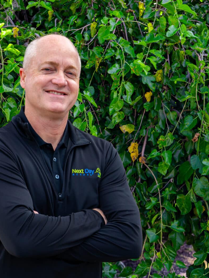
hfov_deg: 20.8
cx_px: 49
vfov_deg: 27.8
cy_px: 138
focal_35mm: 70
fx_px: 564
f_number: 4
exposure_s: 1/125
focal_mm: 48
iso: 160
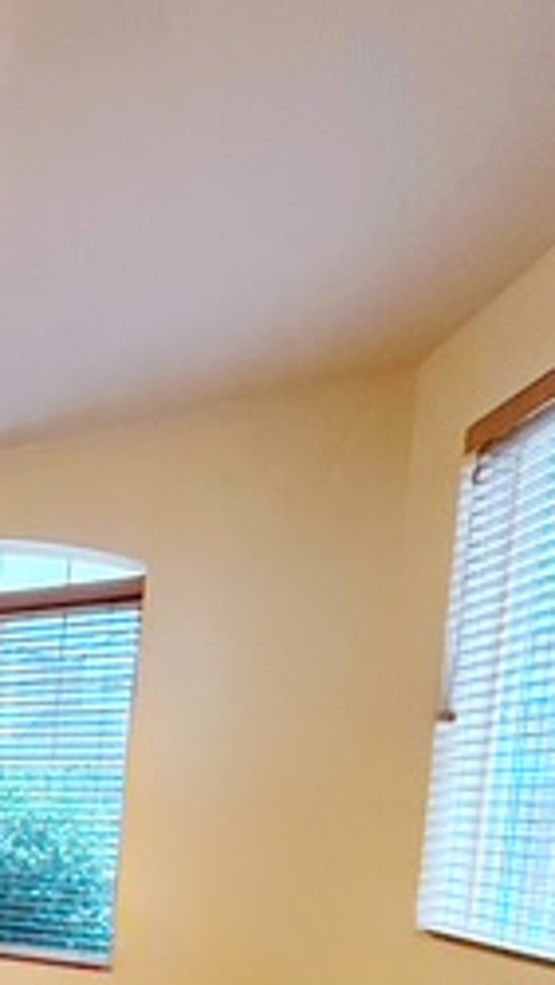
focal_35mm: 39
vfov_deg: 47.1
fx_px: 1018
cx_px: -472
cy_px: 863
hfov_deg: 20.4
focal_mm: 2.22
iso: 320
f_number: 2.2
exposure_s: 1/60
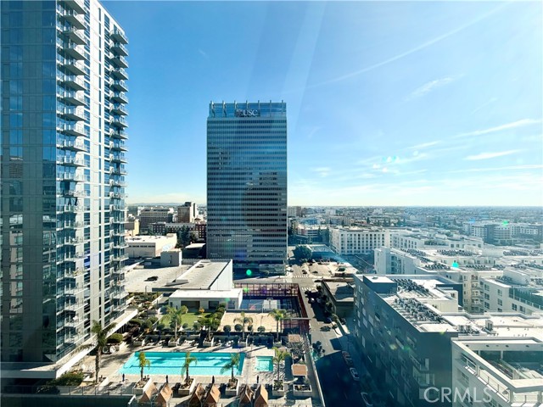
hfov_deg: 102.1
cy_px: 204
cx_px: 272
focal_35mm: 14
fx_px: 220
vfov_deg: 85.7
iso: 32
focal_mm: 2.22
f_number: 2.2
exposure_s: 1/770
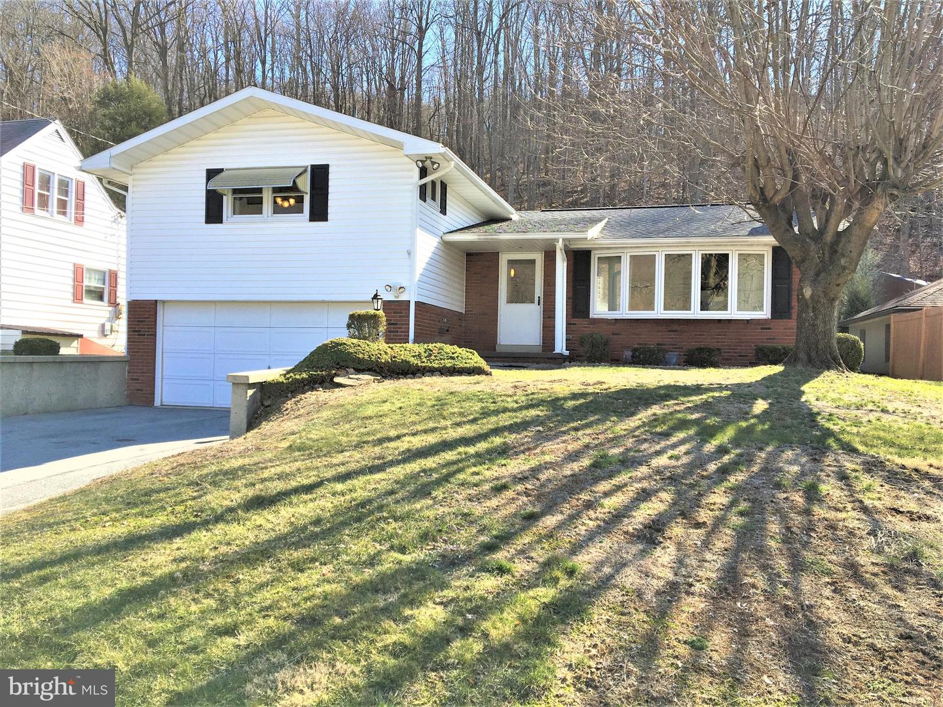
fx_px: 790
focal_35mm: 29
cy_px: 354
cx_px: 472
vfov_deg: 48.2
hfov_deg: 61.7
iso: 25
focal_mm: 4.15
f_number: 2.2
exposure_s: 1/527
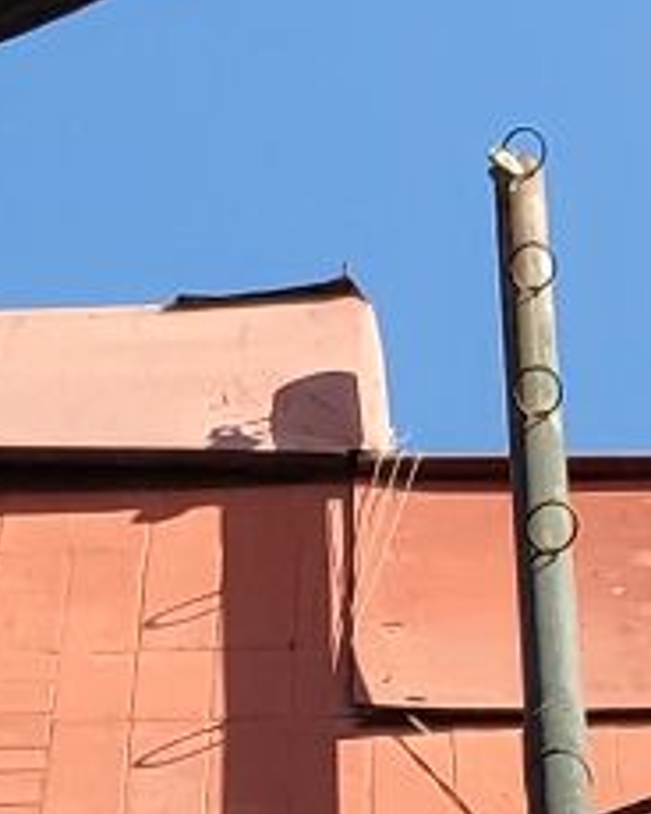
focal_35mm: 217
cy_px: 2576
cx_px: 541
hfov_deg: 7.1
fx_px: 5226
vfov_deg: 7.6
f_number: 1.9
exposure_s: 1/335
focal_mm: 6.04
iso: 50
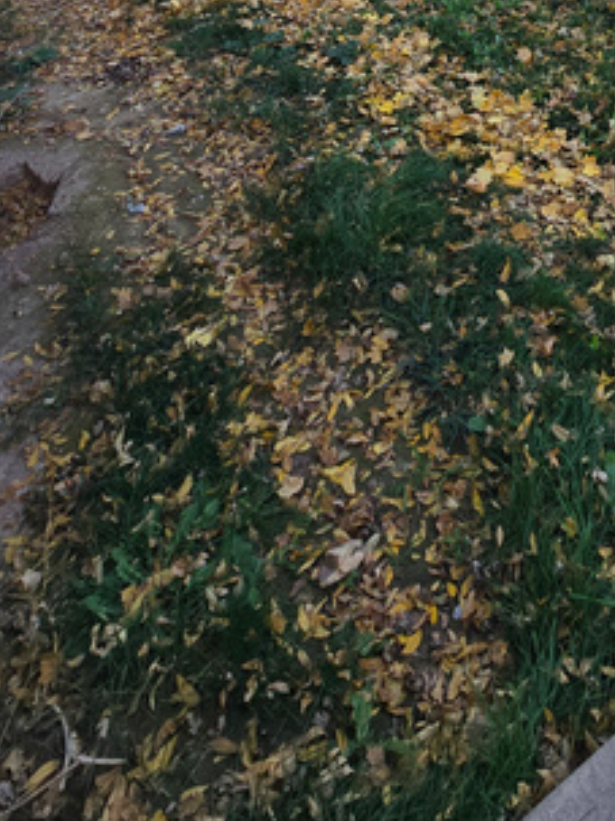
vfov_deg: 38.6
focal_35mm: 33
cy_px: -190
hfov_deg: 40.2
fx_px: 782
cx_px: 536
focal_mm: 2.2
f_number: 2.2
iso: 50
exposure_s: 1/184
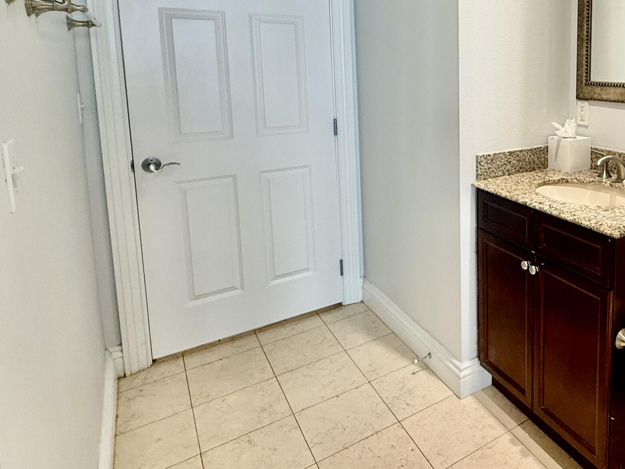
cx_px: 534
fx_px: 487
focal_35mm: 27
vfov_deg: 49.4
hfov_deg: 58.2
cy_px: 121
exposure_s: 1/120
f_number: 2.2
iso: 200
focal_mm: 2.22
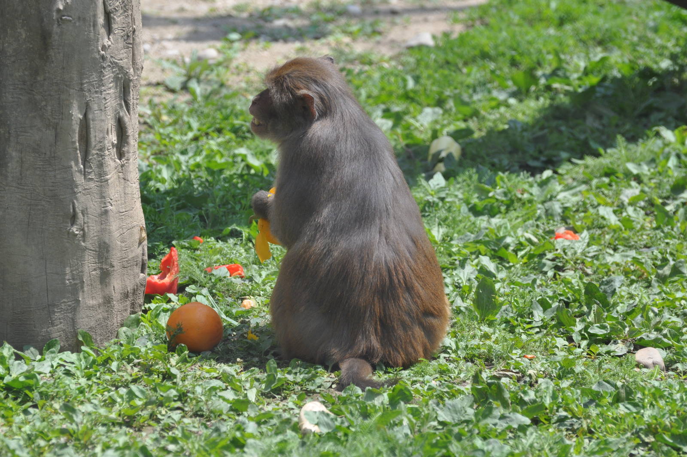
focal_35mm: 248
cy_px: 228
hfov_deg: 8.3
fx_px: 4718
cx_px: 344
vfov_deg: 5.5
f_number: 5
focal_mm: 165
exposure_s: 1/1000
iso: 400
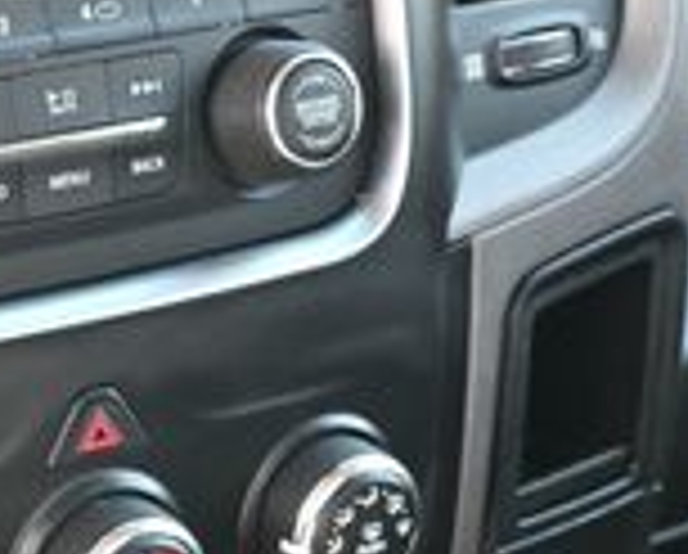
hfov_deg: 18.6
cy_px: 333
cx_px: -256
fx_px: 1918
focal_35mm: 94
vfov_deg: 16.4
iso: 1000
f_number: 3.5
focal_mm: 16
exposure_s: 1/125
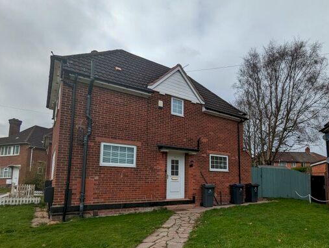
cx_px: 216
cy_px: 160
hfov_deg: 74.3
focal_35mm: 22
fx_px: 209
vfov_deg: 60.1
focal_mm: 2.35
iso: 50
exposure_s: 1/1420
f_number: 2.2
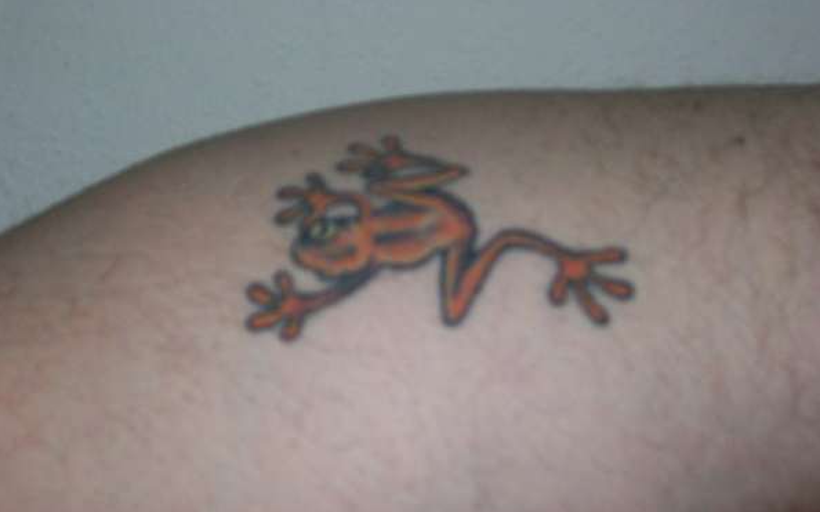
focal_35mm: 75
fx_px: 1676
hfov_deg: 27.5
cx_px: 409
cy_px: 306
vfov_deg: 17.4
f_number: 3.8
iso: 140
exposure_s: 1/95.5
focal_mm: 11.6
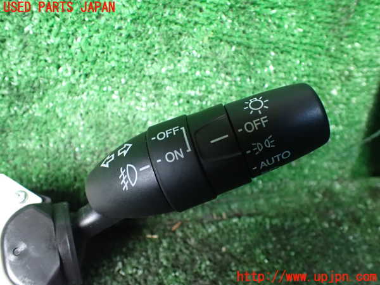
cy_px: 142
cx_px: 190
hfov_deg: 60.0
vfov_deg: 46.8
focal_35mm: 30
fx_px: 329
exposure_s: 1/30
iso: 1250
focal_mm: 5.4
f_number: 2.3
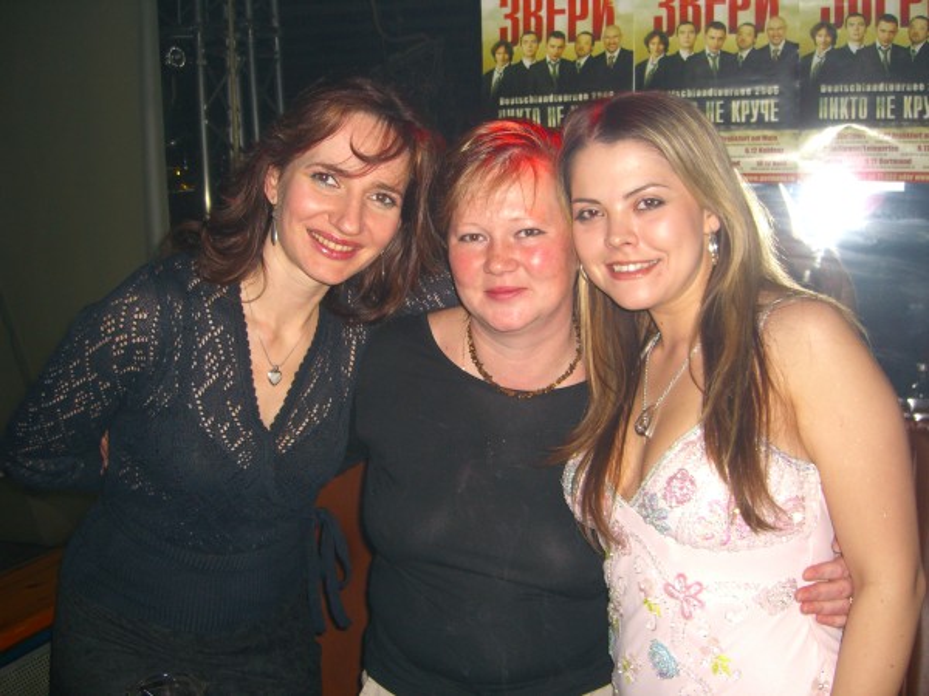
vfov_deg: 37.7
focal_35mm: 38
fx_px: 1020
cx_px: 464
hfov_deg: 49.0
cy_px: 348
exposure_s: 1/60
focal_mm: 7.9
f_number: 2.8
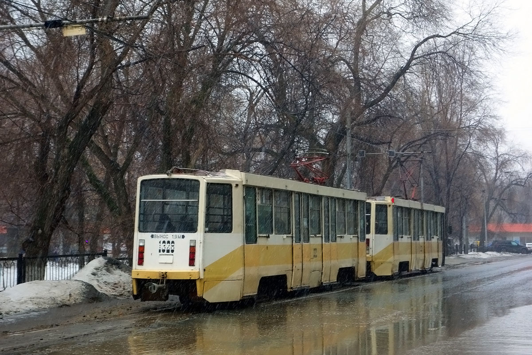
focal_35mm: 70
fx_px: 1034
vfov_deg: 19.5
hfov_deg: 28.8
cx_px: 266
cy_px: 178
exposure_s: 1/80
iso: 125
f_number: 4
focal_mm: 25.93
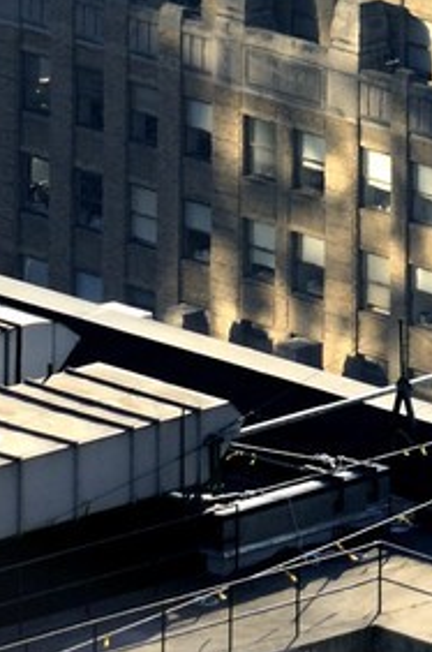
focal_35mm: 1135
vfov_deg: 1.8
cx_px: 815
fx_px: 20504
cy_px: -1186
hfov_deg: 1.2
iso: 400
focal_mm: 200
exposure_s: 1/400
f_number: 9
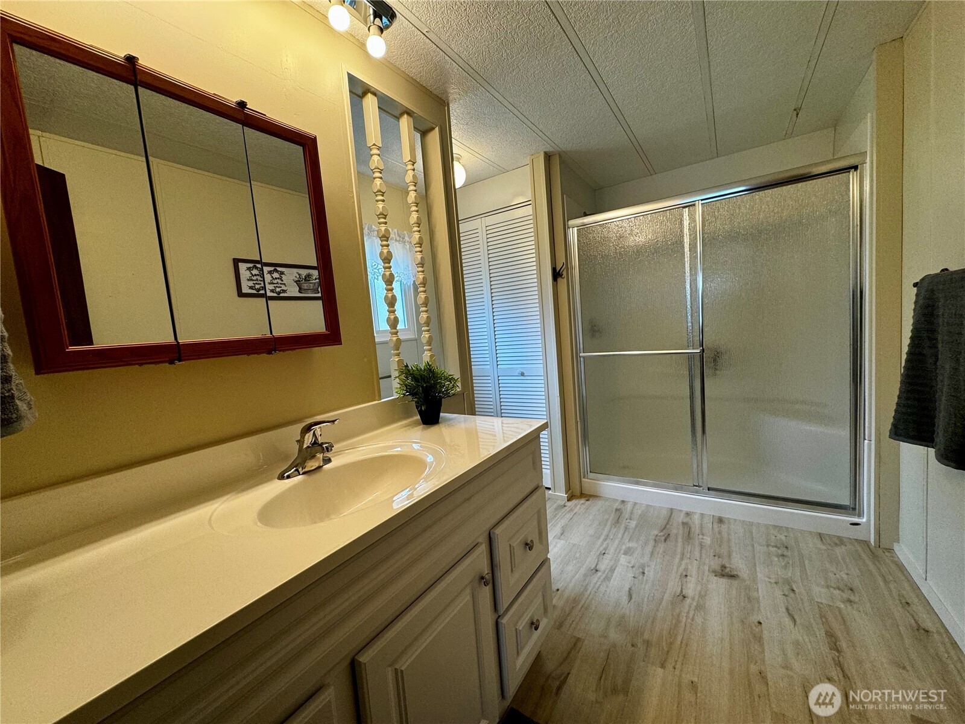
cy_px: 362
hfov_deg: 102.1
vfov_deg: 85.7
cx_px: 482
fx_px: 390
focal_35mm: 14
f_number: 2.2
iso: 100
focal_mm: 2.22
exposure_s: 1/120
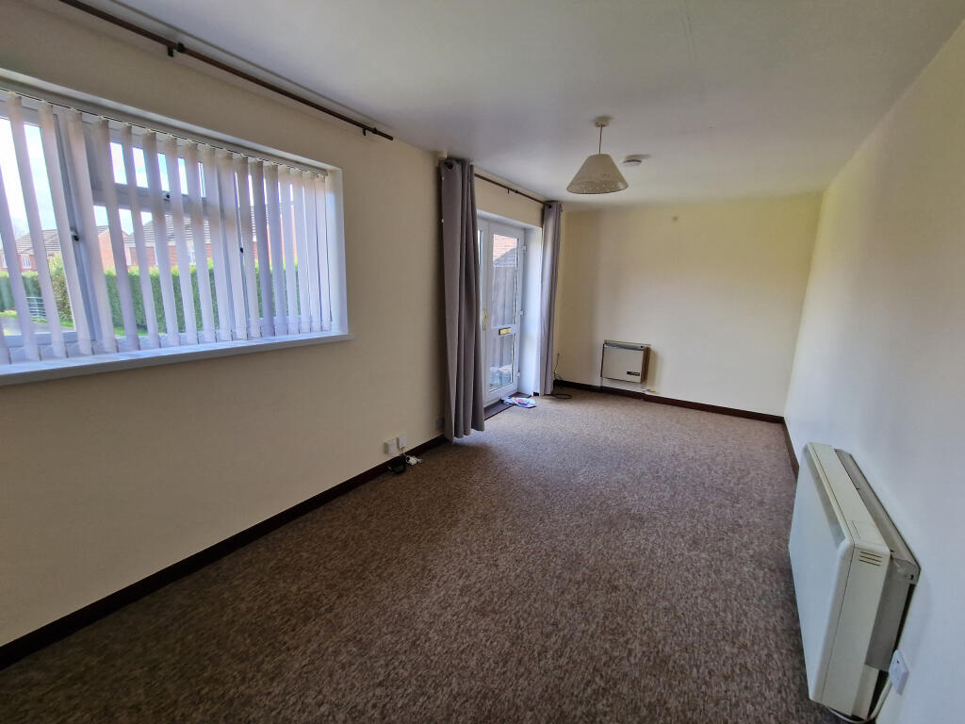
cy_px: 362
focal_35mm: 13
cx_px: 482
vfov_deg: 89.9
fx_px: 362
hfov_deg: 106.2
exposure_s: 1/120
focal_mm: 2.2
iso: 100
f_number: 2.2
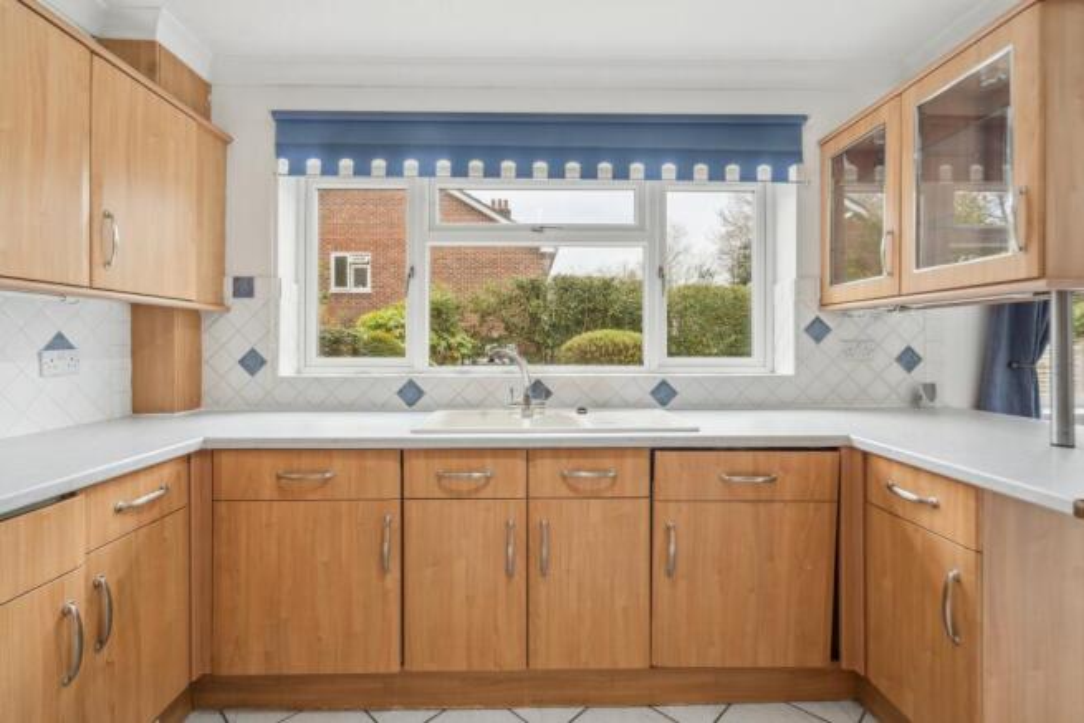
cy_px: 362
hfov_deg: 96.7
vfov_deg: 73.8
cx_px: 542
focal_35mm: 16
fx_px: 482
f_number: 6.3
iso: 400
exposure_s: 1/50
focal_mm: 16
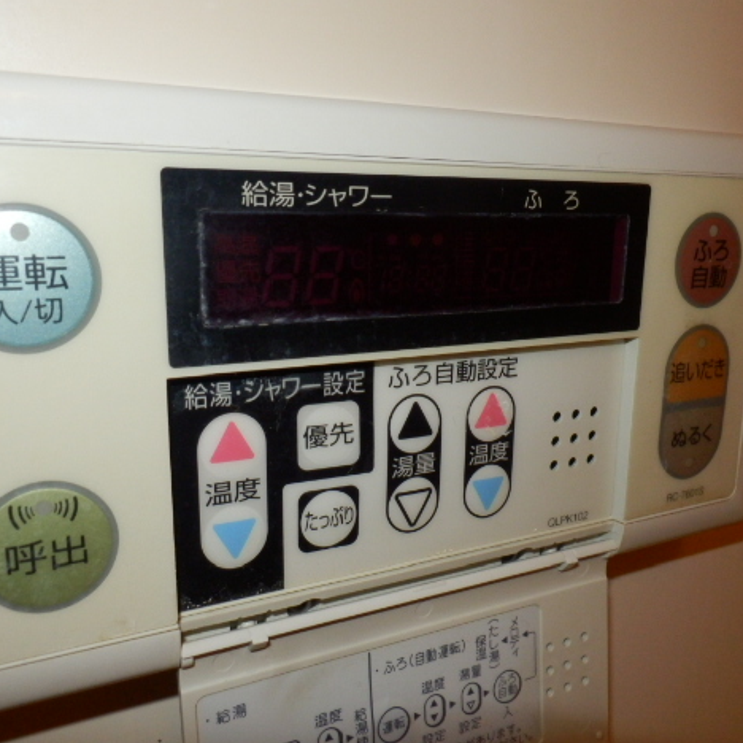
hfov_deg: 55.6
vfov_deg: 55.6
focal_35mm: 29
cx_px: 341
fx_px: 704
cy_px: 375
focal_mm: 4.2
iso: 400
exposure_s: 1/30
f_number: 7.9
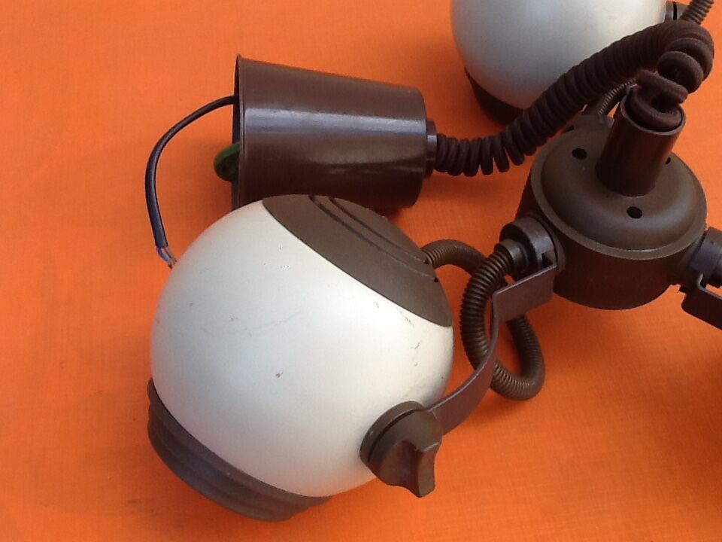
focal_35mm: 44
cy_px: 271
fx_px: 918
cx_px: 361
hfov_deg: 42.9
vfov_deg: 32.9
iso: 40
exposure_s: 1/257
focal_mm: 2.03
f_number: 2.4
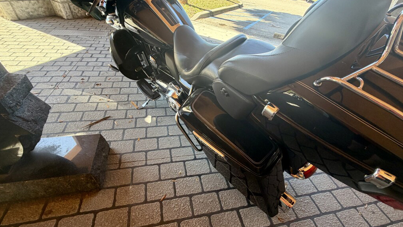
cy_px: 128
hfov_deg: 99.4
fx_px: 171
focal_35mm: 16
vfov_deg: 66.8
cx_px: 201
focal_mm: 2.22
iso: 80
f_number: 2.2
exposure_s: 1/121
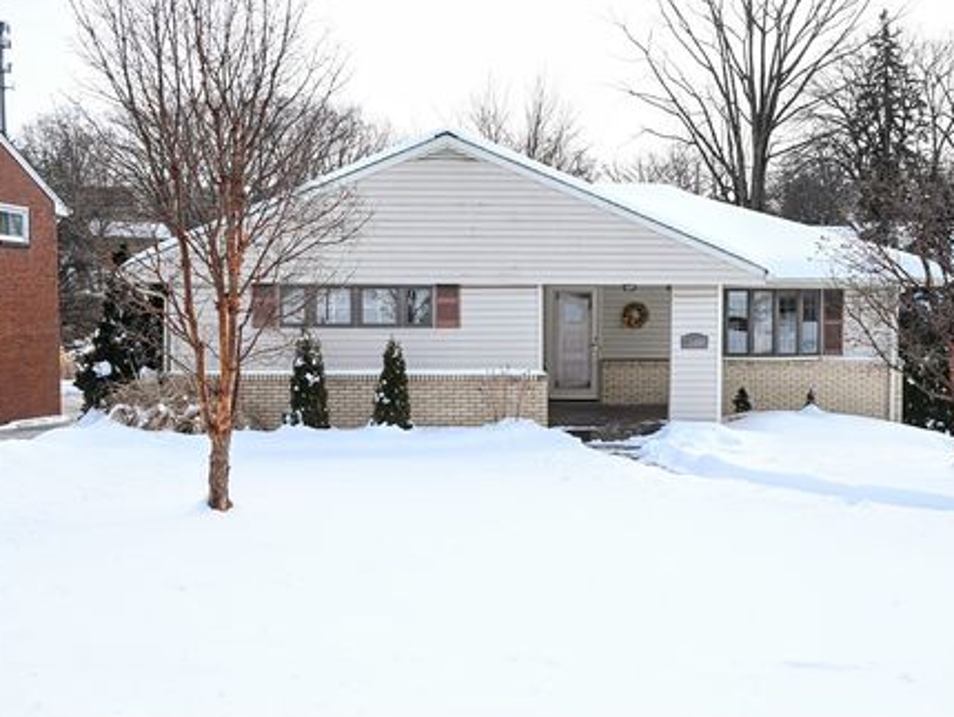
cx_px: 539
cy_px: 356
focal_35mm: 39
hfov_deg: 48.2
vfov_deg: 37.2
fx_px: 1063
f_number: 8
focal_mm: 23
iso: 100
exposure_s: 1/160
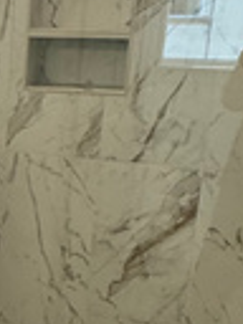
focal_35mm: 84
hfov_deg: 15.8
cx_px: -144
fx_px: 786
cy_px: 238
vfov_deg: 23.1
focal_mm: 2.22
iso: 100
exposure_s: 1/120
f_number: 2.2
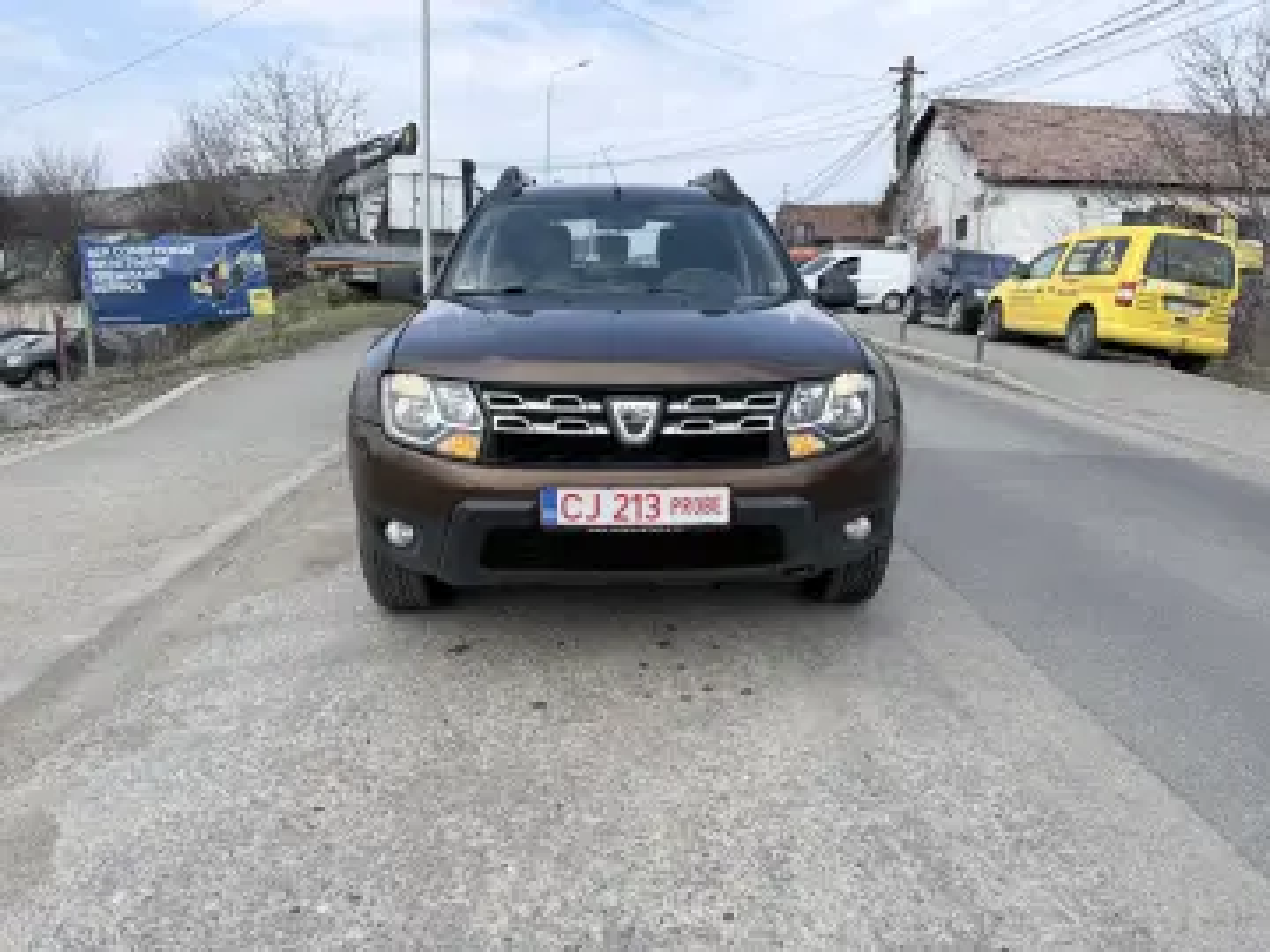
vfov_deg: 56.8
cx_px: 635
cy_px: 476
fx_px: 881
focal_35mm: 24
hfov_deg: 71.6
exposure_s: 1/2703
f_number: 1.78
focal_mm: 6.76
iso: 80
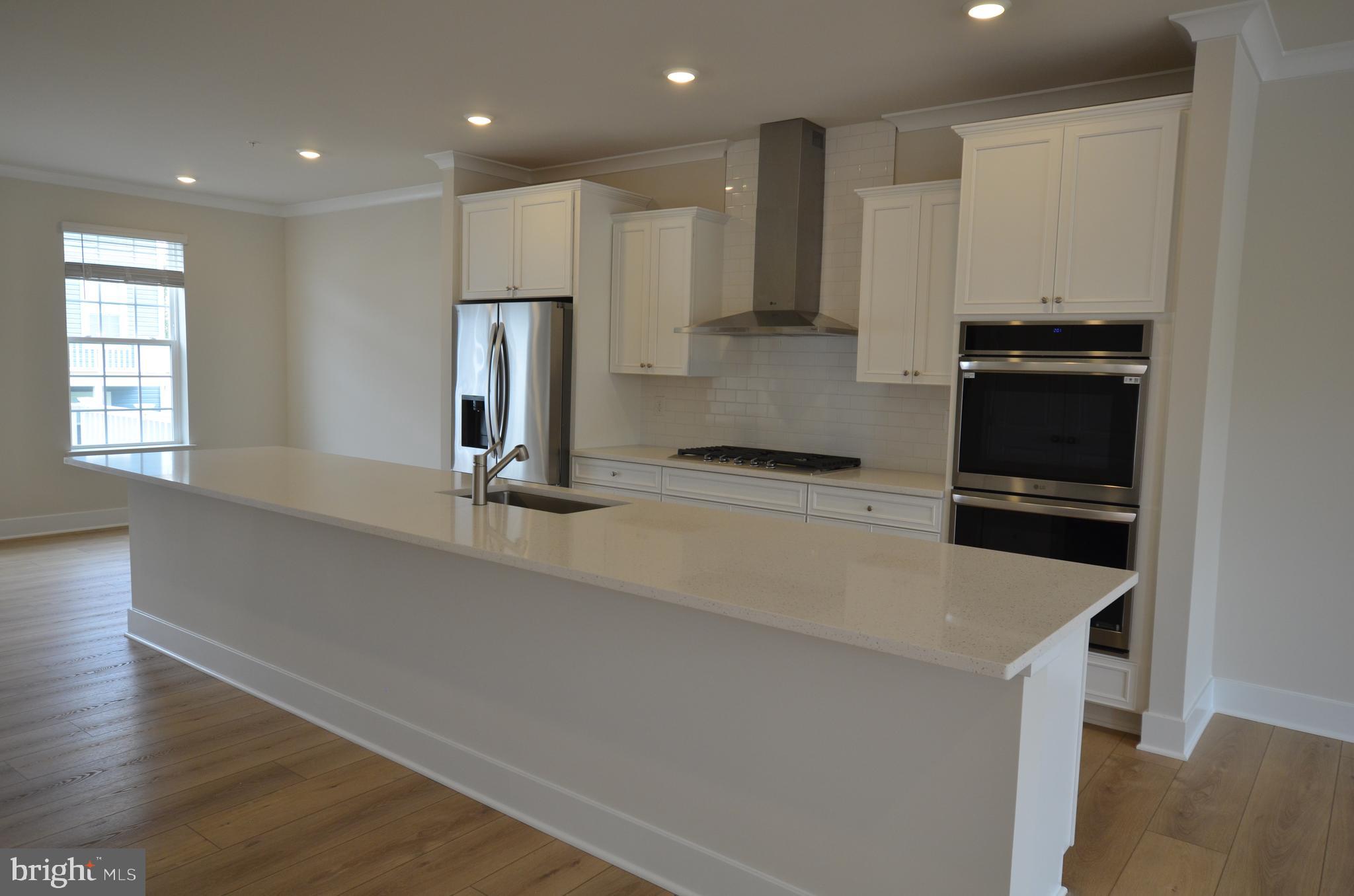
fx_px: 957
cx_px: 677
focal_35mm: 26
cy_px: 448
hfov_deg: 70.6
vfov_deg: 50.2
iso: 400
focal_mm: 17
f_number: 5
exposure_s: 1/100
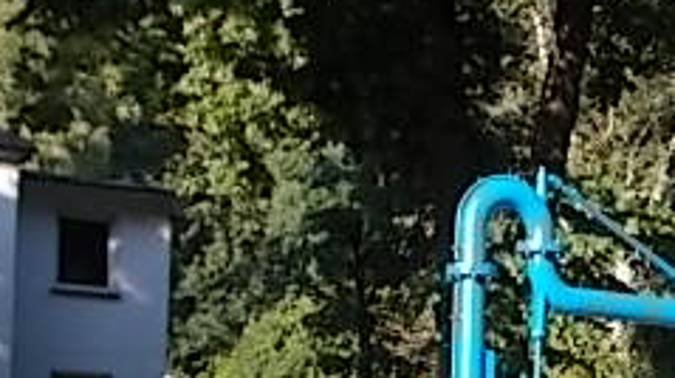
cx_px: 590
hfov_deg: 18.5
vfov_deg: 10.4
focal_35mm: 114
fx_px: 2039
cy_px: 457
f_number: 3.9
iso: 80
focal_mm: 6.9
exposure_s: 1/250
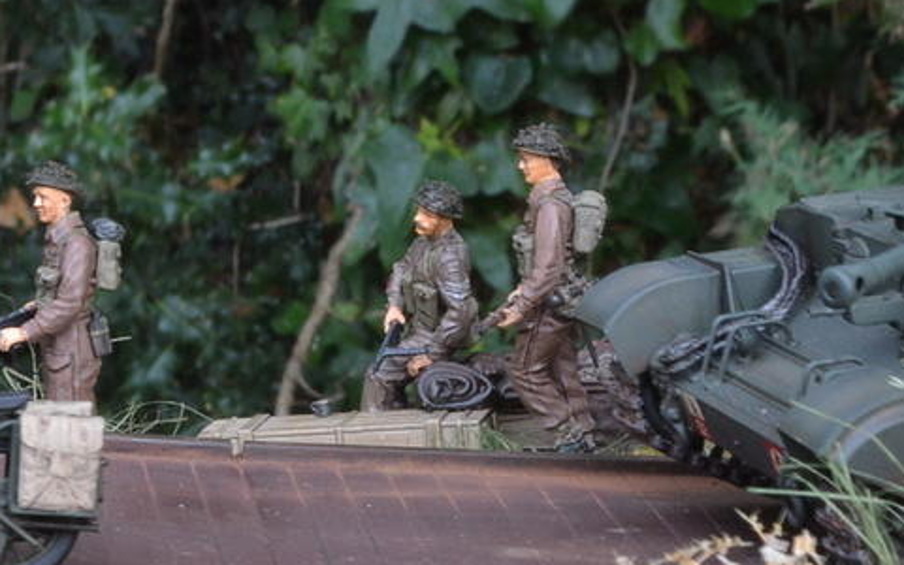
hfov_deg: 13.7
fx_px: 3769
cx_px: 298
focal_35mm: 153
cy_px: 446
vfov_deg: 8.6
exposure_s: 1/4
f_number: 22
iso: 400
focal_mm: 40
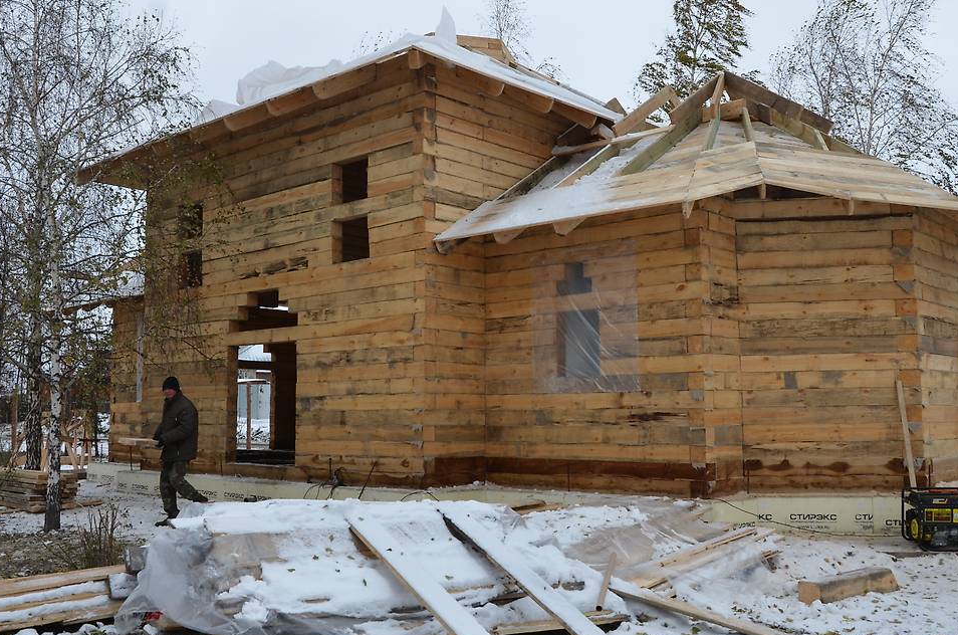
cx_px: 480
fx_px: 1052
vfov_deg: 33.6
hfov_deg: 48.9
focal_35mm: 40
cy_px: 318
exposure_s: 1/250
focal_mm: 21
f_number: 8
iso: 200
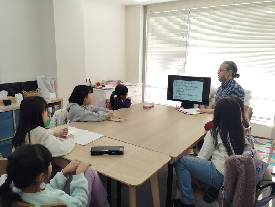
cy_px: 104
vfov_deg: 49.9
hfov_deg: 63.4
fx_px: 223
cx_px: 138
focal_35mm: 28
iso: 166
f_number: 1.8
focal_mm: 4.22
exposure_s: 1/100
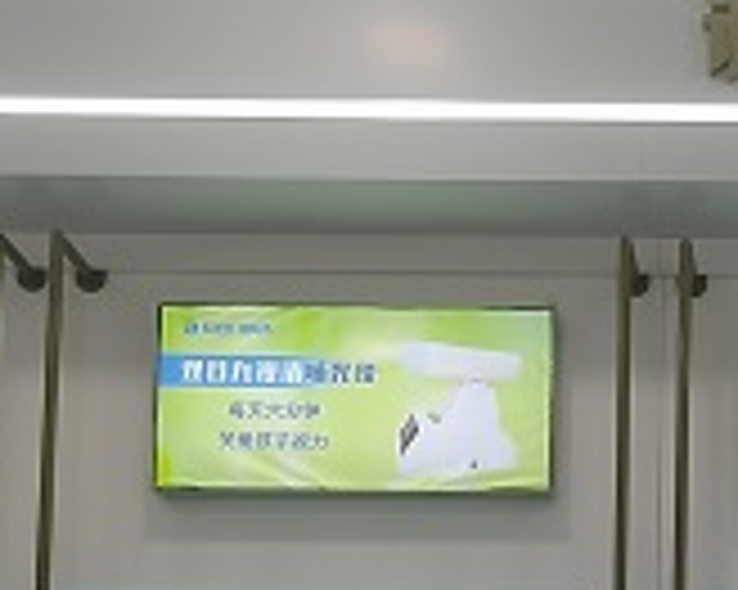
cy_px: 824
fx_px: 2336
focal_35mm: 107
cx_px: 873
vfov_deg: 13.7
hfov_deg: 17.2
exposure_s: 1/370
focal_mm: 5.58
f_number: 1.8
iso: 50
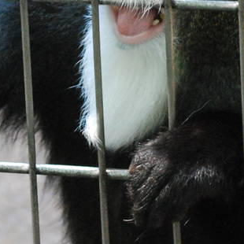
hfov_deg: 3.1
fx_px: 4459
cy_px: 119
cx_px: 58
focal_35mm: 559
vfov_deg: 3.1
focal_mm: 85
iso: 1600
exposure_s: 1/125
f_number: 4.5
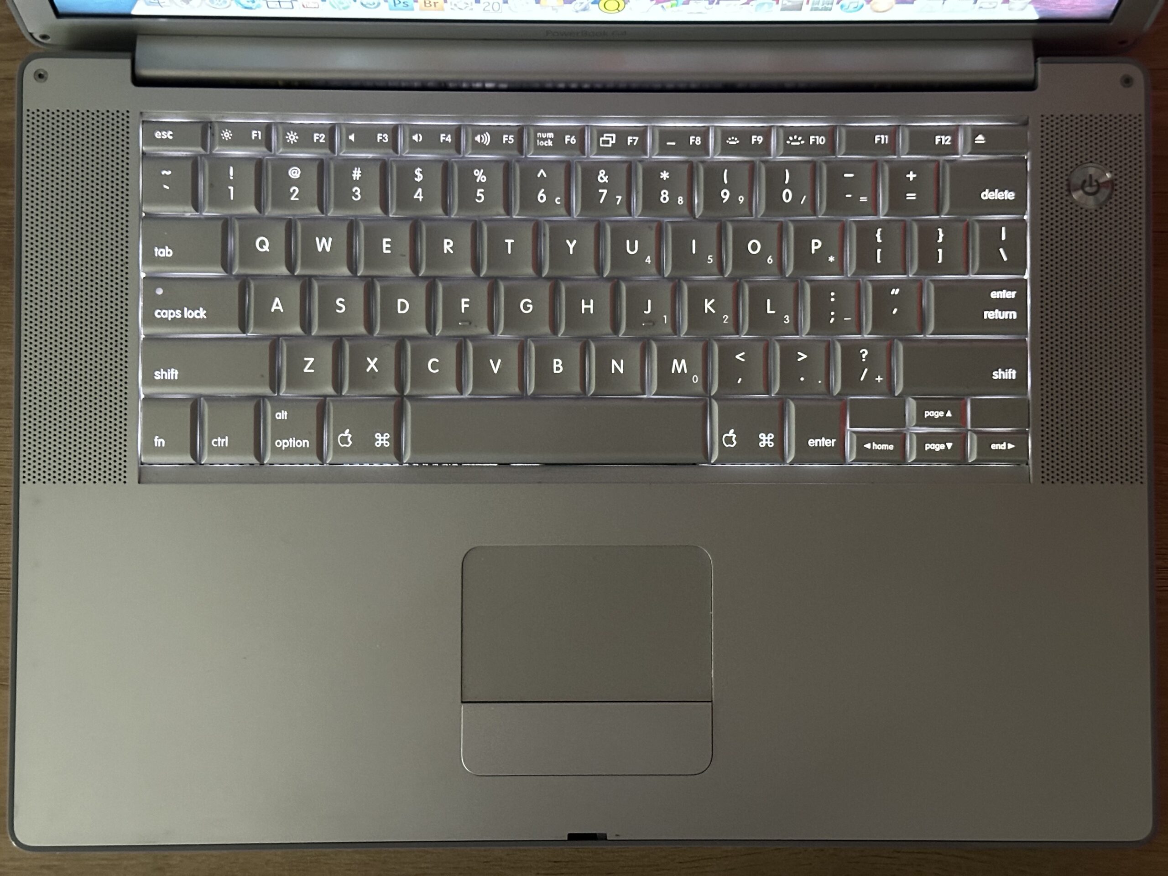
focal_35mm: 48
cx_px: 584
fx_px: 1620
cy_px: 438
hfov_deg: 39.7
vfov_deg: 30.3
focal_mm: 6.86
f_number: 1.78
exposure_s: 1/28
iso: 640
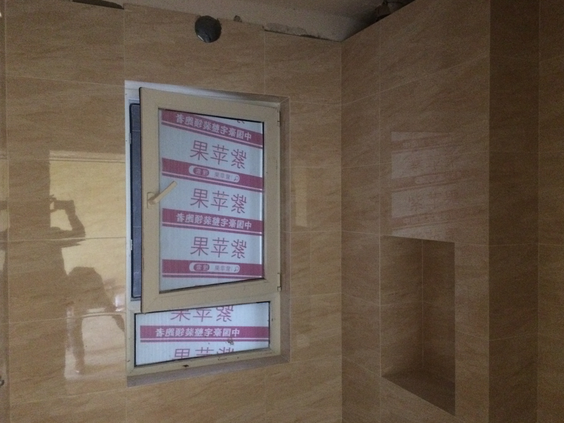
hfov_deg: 60.0
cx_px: 283
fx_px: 489
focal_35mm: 30
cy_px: 209
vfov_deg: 46.8
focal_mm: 4.15
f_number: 2.2
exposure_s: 1/15
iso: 500
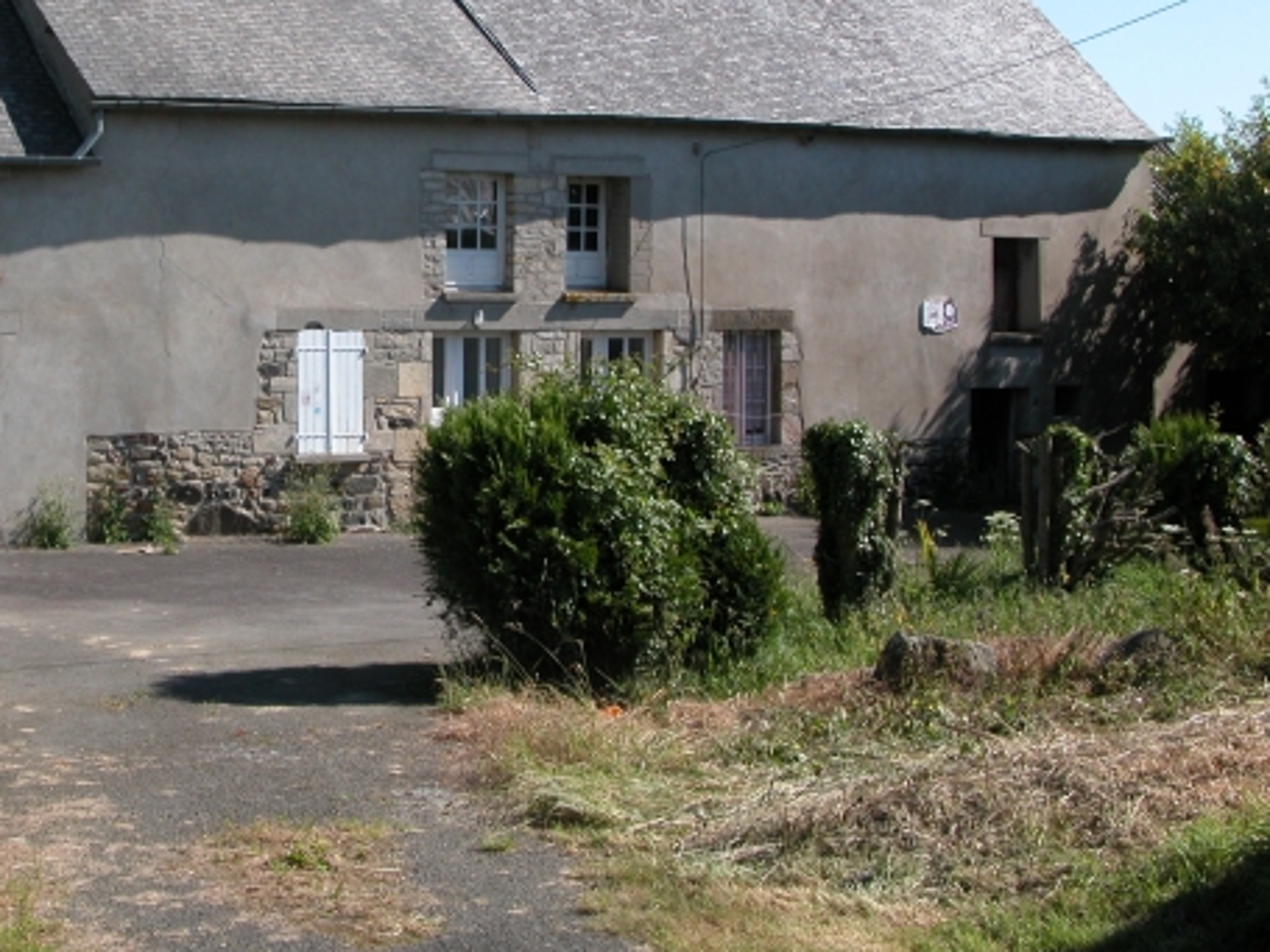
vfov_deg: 23.1
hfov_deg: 30.3
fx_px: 2311
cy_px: 296
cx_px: 338
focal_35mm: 63
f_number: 5.2
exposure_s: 1/353
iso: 100
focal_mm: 10.7
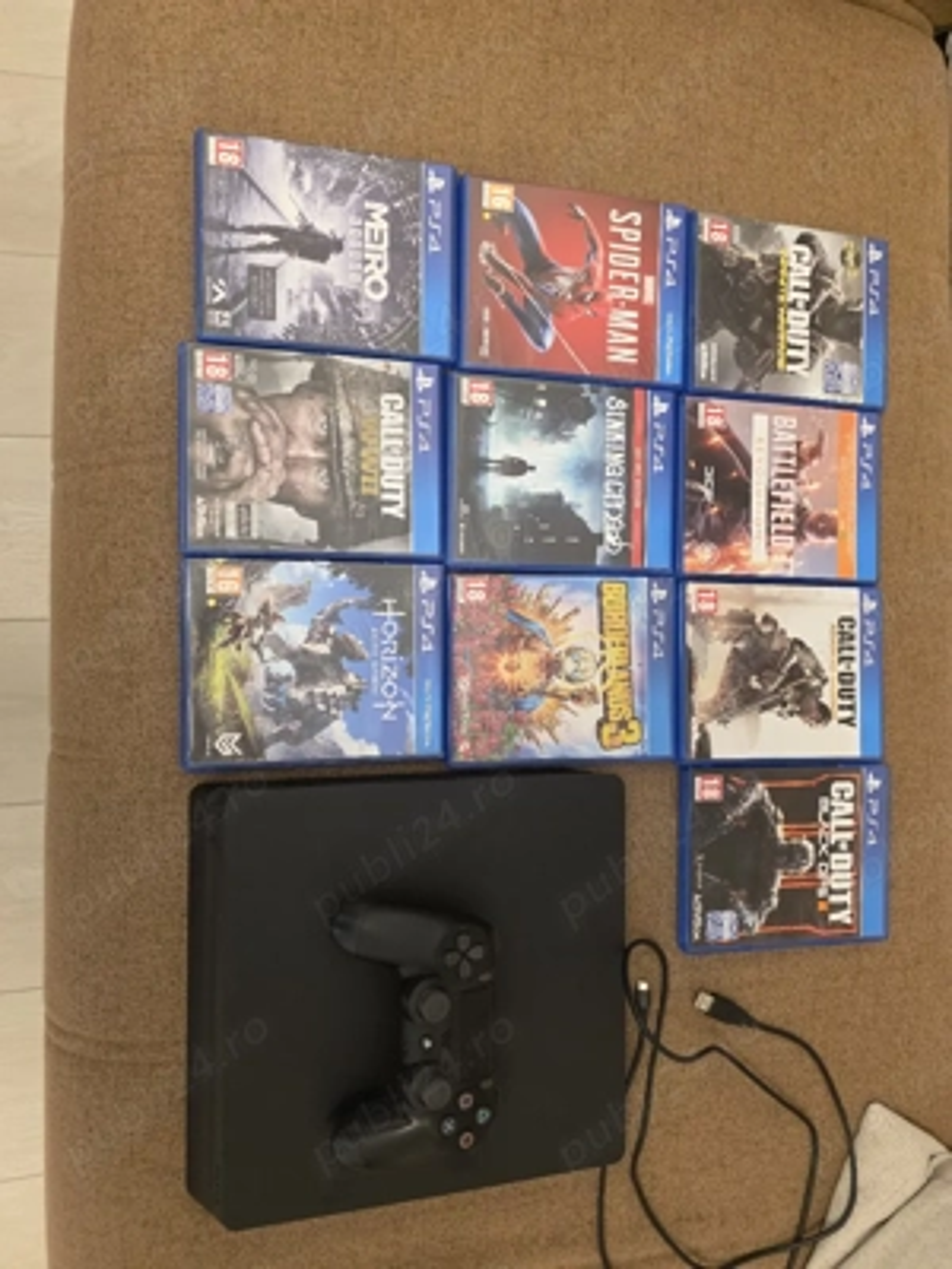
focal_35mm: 23
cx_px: 476
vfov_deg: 73.9
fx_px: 843
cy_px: 634
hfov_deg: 58.9
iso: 800
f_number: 1.7
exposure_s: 1/101
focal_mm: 6.3
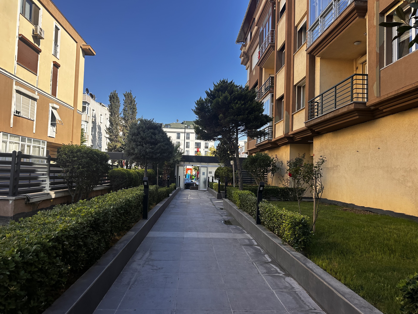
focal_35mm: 25
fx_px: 302
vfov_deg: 54.9
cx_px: 216
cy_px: 157
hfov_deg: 69.4
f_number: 1.78
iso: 80
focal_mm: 6.86
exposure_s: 1/1664
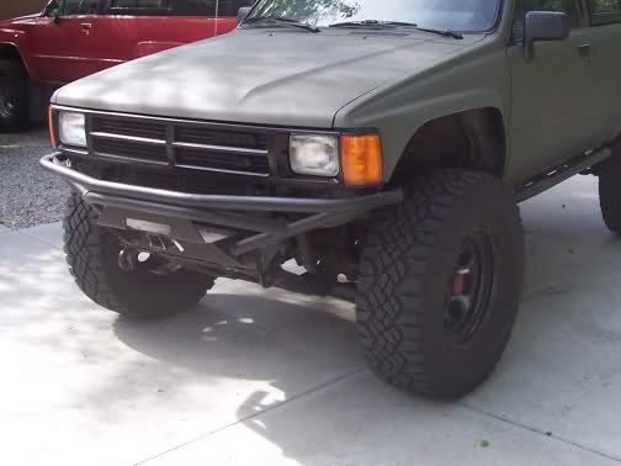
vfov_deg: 26.7
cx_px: 414
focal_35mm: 54
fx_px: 969
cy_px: 121
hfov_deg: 35.2
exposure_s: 1/350
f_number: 2.7
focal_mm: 5.6
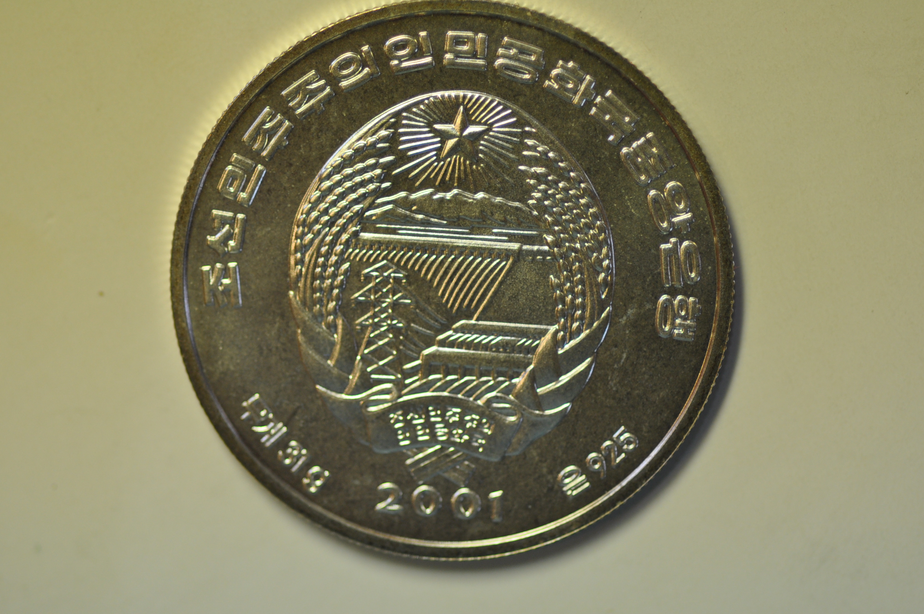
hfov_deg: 21.3
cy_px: 305
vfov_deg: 14.2
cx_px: 463
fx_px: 2461
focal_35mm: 96
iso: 400
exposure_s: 1/250
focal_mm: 60
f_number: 4
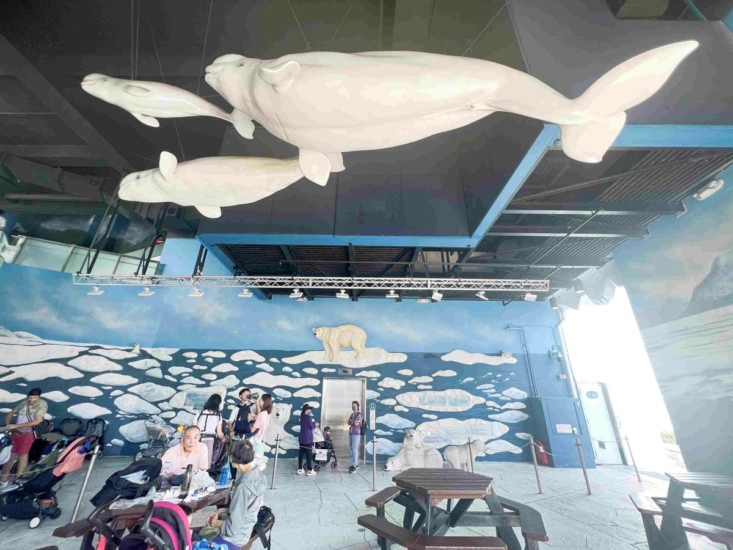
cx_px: 366
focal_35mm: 13
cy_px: 275
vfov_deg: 89.9
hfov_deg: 106.2
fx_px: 275
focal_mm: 1.57
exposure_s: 1/99
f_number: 1.8
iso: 50
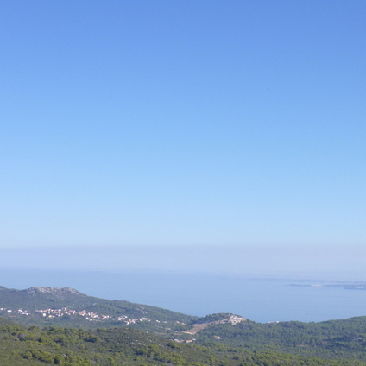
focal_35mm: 60
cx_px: 270
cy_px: 256
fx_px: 718
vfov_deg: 28.3
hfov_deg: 28.2
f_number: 3.6
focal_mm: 6.5
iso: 100
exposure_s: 1/640
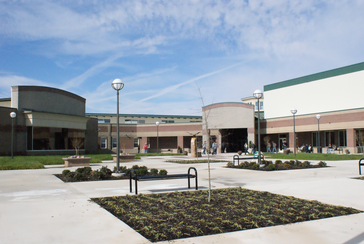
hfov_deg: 53.1
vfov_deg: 37.0
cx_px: 182
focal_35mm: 36
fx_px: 364
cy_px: 122
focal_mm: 24
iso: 3200
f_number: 16
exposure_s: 1/4000
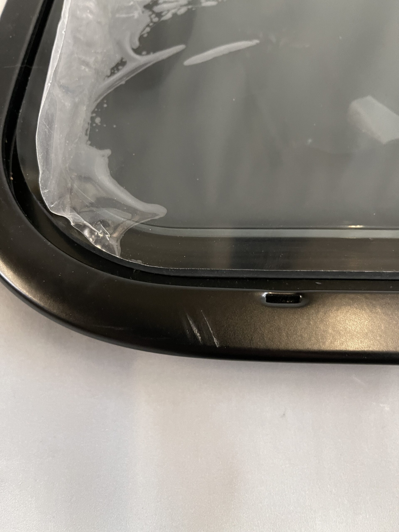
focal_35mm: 26
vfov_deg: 67.3
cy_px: 266
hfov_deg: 53.1
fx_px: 400
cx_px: 200
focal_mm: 5.1
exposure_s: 1/33
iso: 500
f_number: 1.6
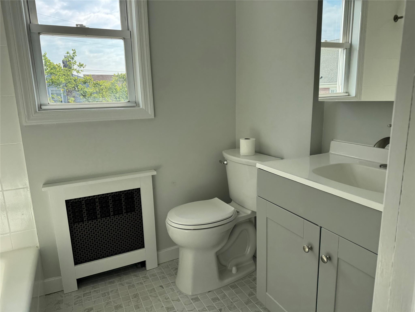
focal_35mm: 24
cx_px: 208
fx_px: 288
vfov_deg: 56.8
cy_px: 156
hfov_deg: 71.6
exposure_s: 1/1059
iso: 80
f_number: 1.78
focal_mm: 6.76
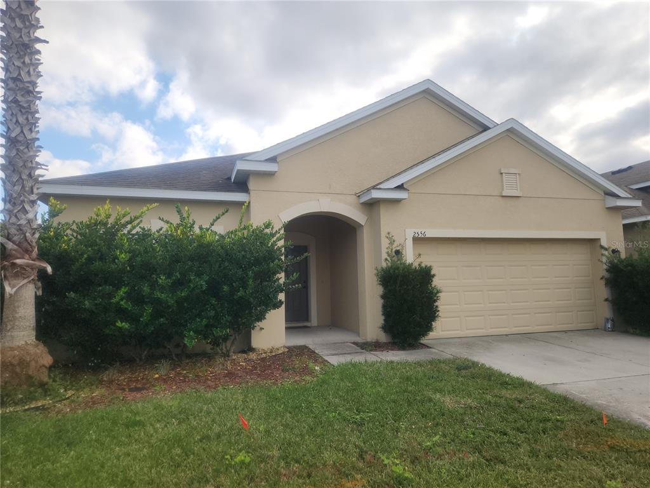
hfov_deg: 73.9
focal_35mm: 23
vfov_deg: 58.9
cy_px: 244
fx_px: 432
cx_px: 325
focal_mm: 5.4
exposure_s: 1/1192
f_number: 1.8
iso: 20
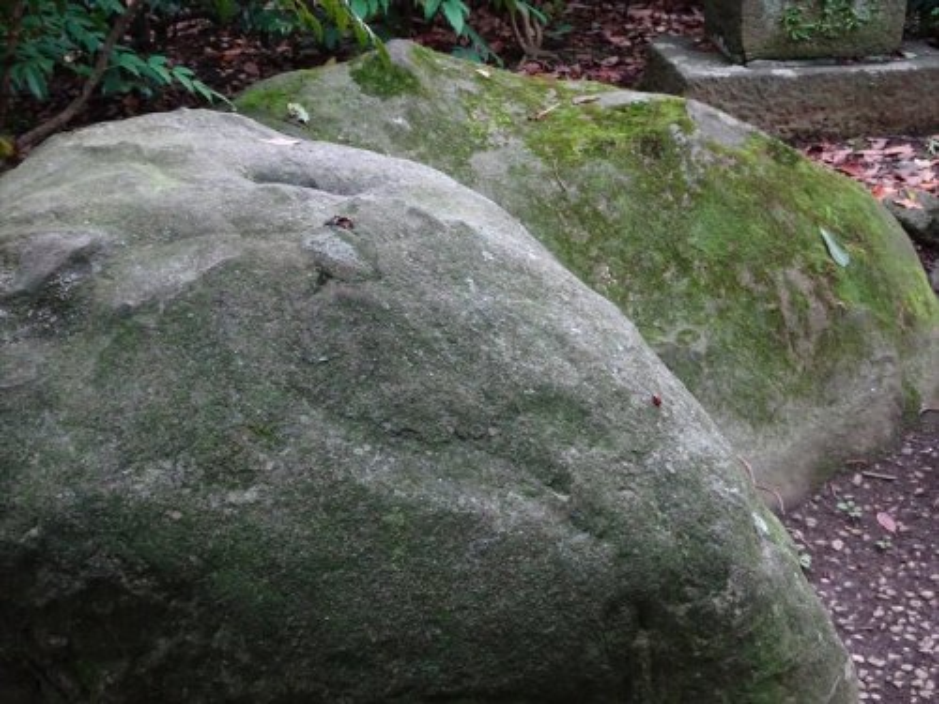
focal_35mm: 56
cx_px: 470
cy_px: 352
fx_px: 1519
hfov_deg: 34.3
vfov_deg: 26.1
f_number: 4.5
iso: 400
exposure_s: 1/60
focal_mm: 9.52
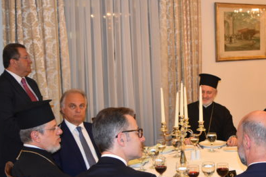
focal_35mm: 61
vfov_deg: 22.3
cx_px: 218
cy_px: 97
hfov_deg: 31.9
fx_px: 450
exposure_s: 1/60
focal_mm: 21
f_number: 4
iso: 800
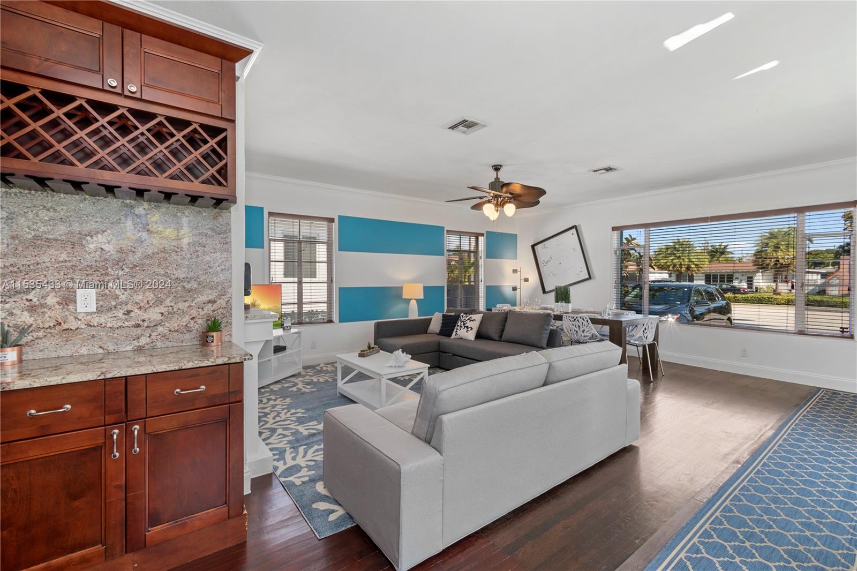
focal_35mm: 15
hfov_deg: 100.4
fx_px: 357
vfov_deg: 77.3
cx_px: 428
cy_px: 286
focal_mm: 10
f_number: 10
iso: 100
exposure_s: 1/5
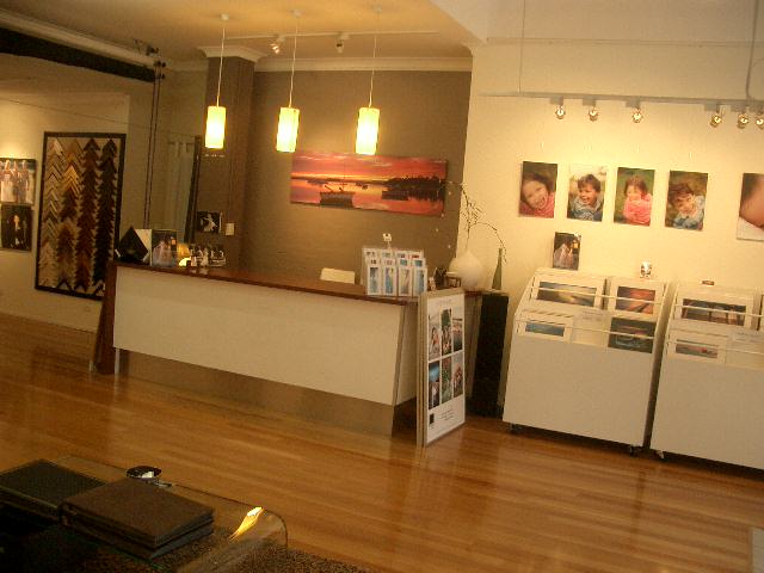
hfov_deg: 52.6
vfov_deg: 40.7
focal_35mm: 35
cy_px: 286
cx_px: 382
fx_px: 772
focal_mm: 5.8
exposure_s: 1/80
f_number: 2.6
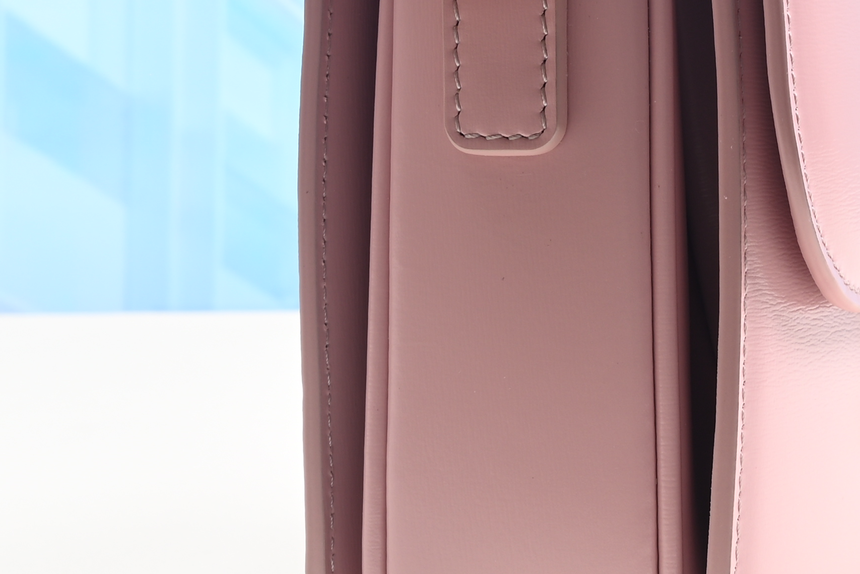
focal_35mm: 125
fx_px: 2987
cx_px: 848
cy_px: -161
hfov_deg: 16.1
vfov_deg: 10.7
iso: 100
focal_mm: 36
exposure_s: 1/1.6
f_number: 16
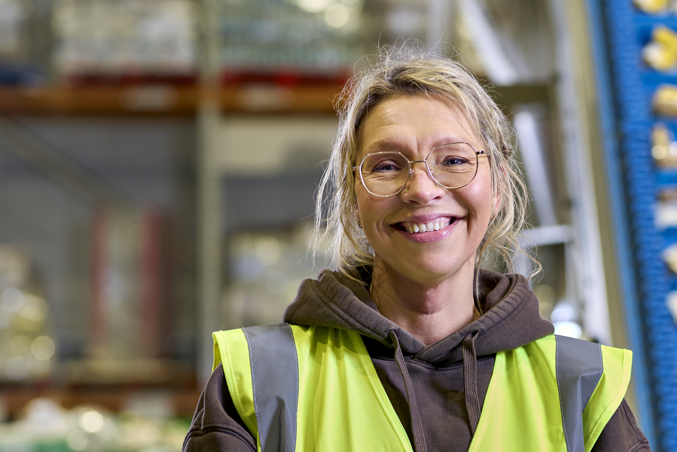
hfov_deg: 12.0
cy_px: 406
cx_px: 536
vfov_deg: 8.0
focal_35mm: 171
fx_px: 3216
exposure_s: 1/50
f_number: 2.8
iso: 200
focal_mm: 85
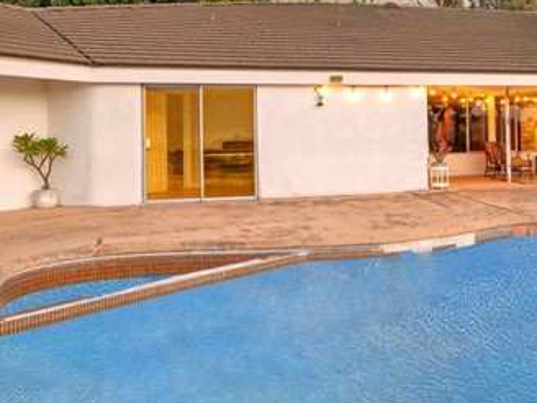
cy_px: 138
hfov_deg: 43.2
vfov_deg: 36.5
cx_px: 498
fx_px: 605
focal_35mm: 39
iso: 3200
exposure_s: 1/8
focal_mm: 10
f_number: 8
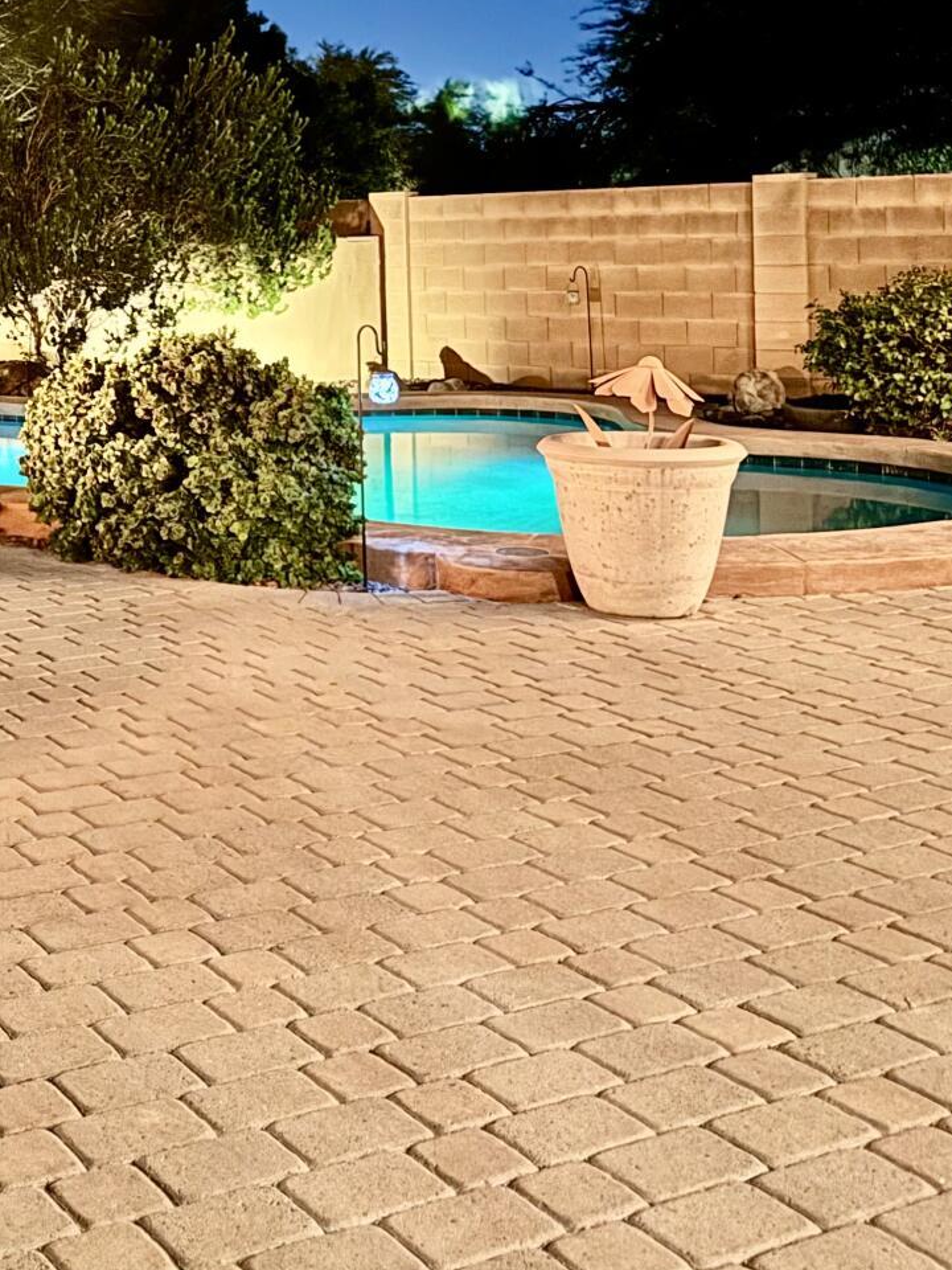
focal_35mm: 50
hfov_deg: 27.6
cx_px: 17
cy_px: 275
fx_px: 1833
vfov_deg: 37.0
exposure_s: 1/9
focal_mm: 6.76
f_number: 1.78
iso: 2000
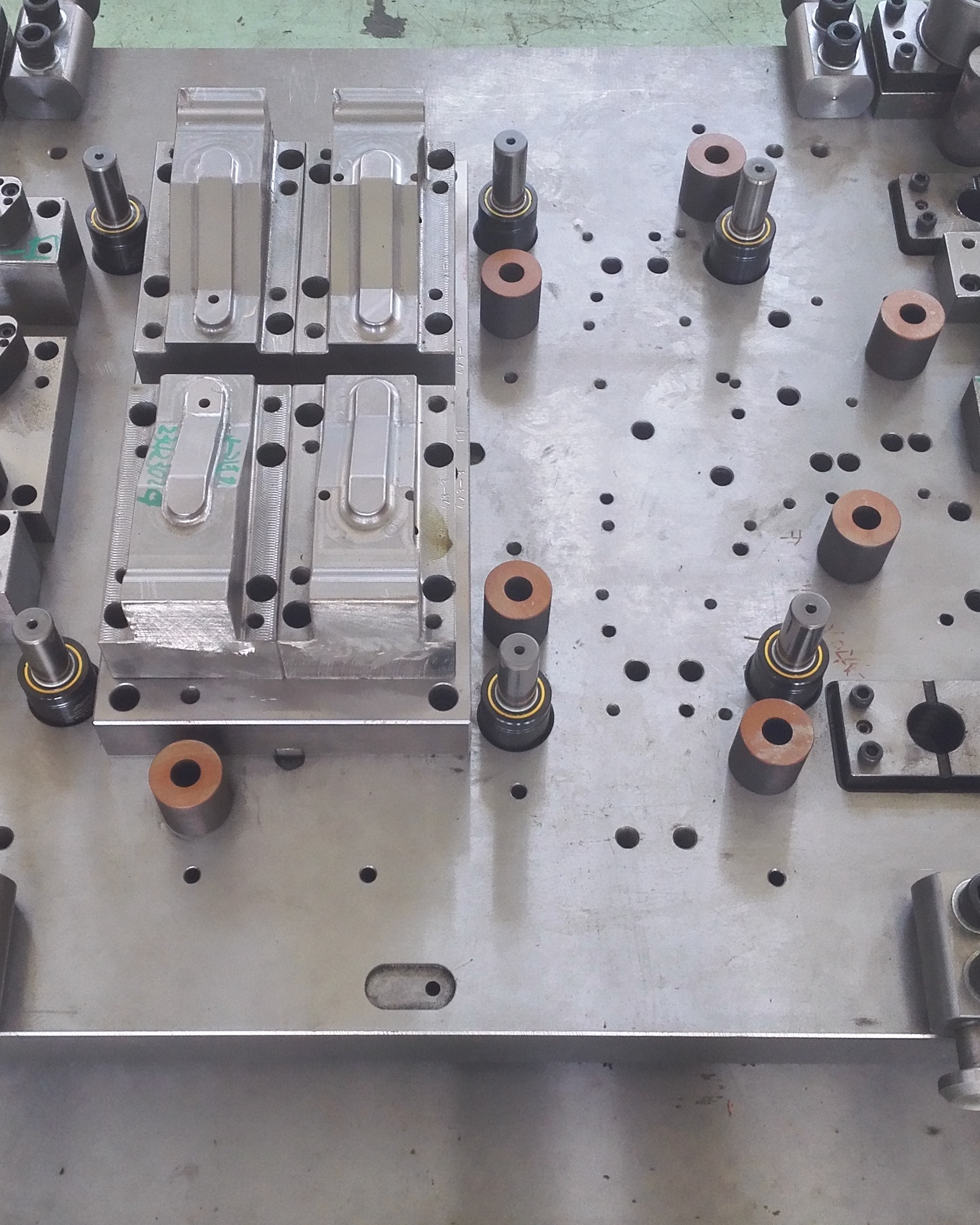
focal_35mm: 44
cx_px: 434
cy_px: 576
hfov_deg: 34.1
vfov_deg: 42.0
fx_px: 1595
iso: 160
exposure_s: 1/33.3
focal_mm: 3.8
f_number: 2
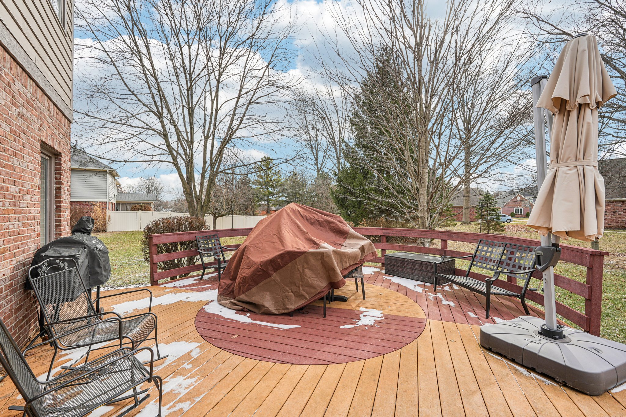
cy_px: 208
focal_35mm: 16
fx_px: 278
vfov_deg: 73.7
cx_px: 313
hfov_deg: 96.7
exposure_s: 1/125
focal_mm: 16
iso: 100
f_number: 8
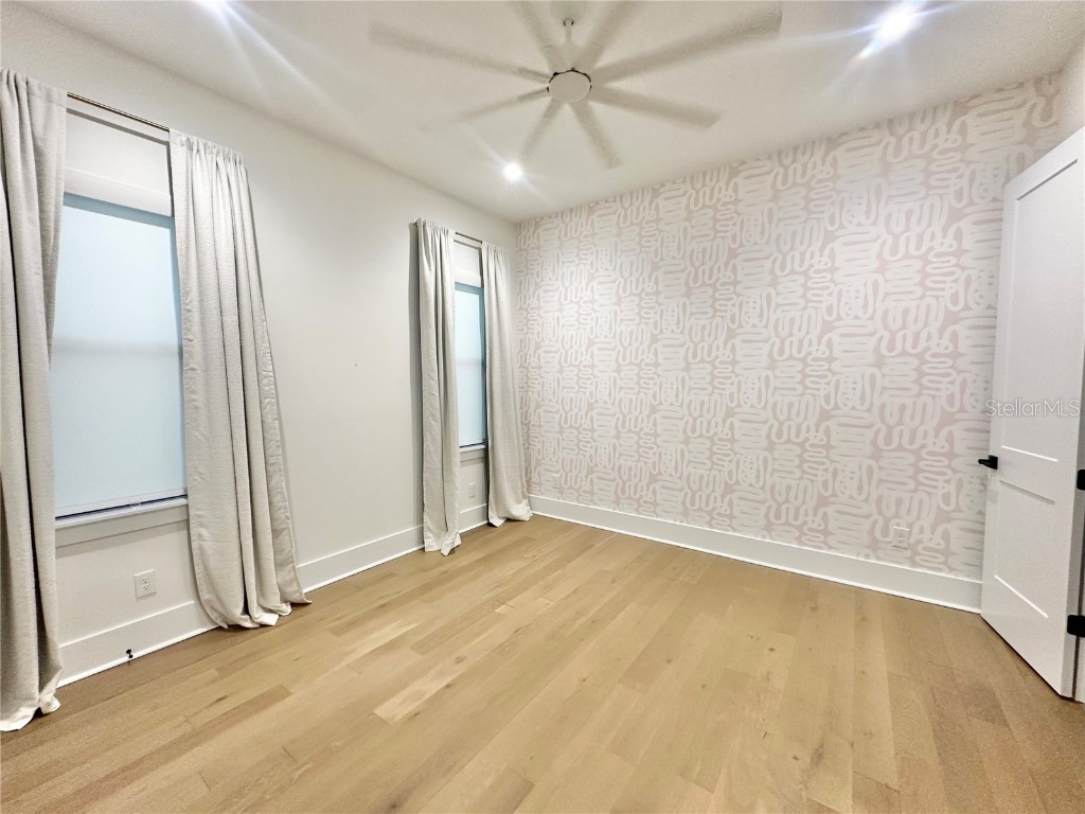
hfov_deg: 102.1
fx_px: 439
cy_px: 407
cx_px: 542
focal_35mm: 14
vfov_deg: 85.7
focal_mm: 2.22
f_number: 2.2
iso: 200
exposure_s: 1/60
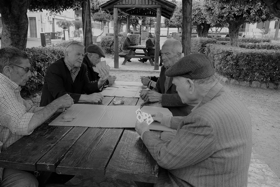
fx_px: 241
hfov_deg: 60.3
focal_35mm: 31
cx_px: 140
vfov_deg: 42.4
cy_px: 94
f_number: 6.3
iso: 2000
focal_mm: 31
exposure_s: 1/500
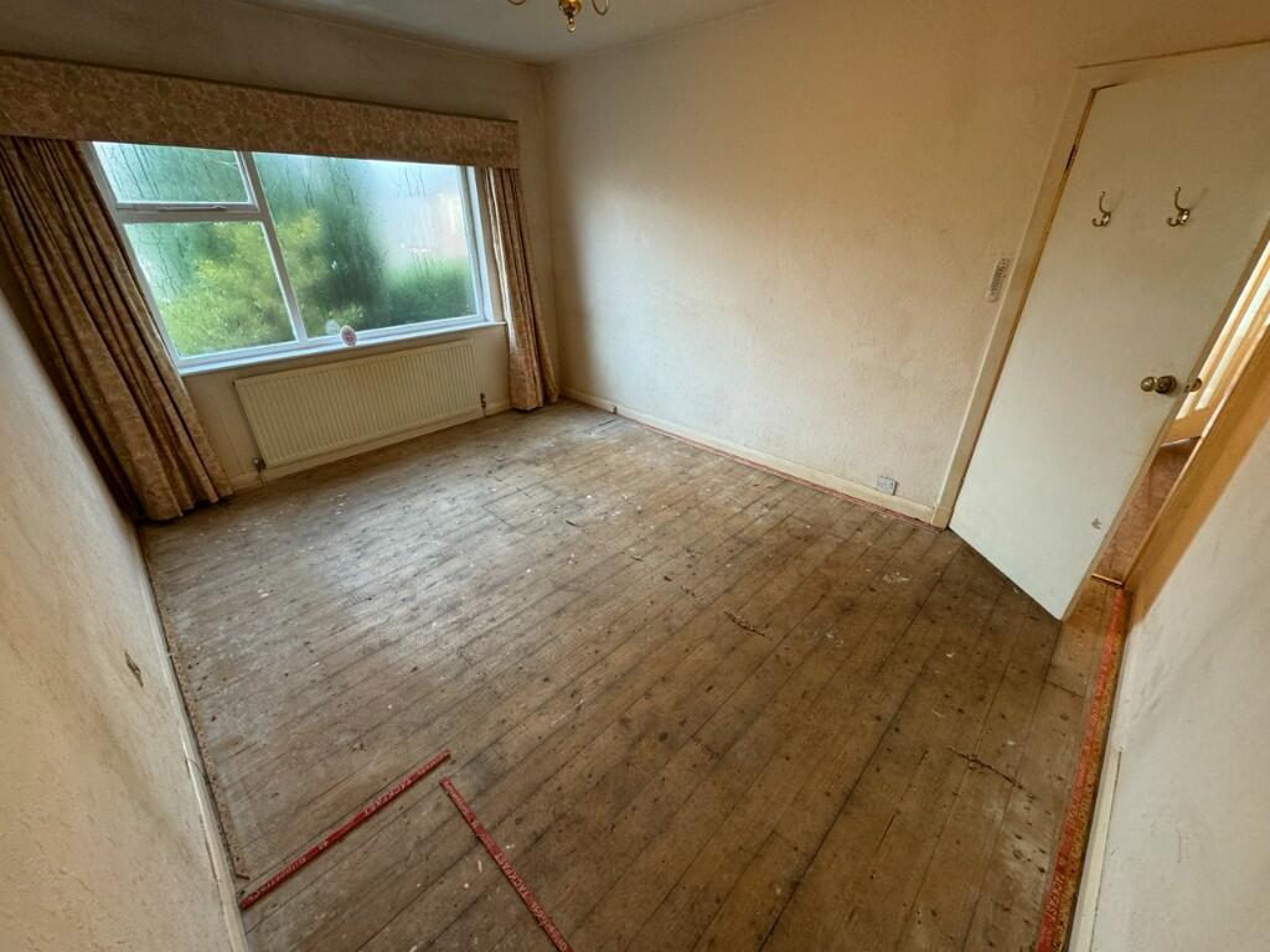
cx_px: 635
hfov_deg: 102.1
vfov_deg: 85.7
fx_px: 514
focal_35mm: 14
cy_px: 476
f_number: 2.2
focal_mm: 2.22
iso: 200
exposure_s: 1/50
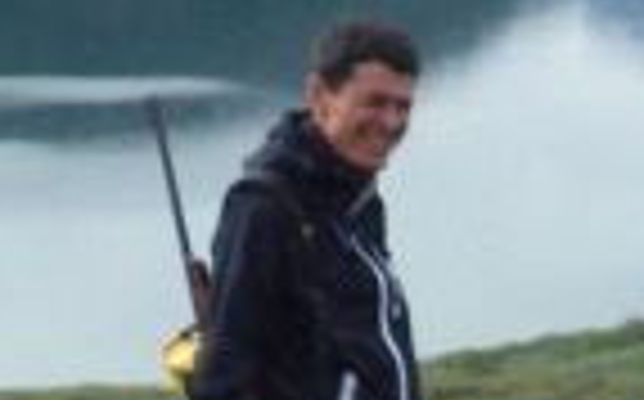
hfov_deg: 11.7
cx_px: 1130
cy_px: 449
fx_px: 2910
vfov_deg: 7.8
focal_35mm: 166
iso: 125
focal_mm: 5
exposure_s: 1/320
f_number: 4.2
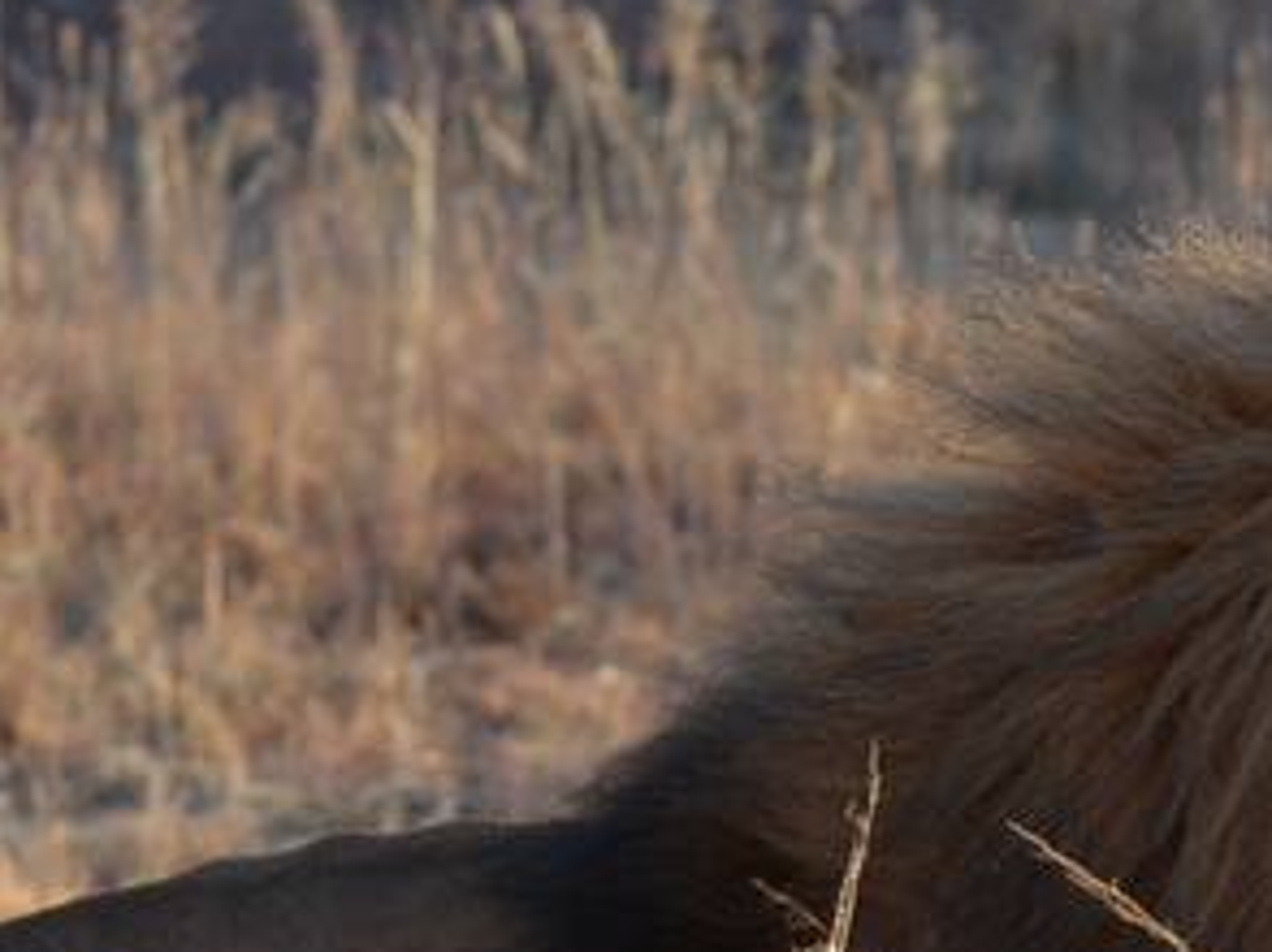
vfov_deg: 2.3
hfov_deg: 3.1
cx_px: 896
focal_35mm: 640
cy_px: 636
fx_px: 23498
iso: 200
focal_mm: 102
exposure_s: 1/200
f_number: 7.1
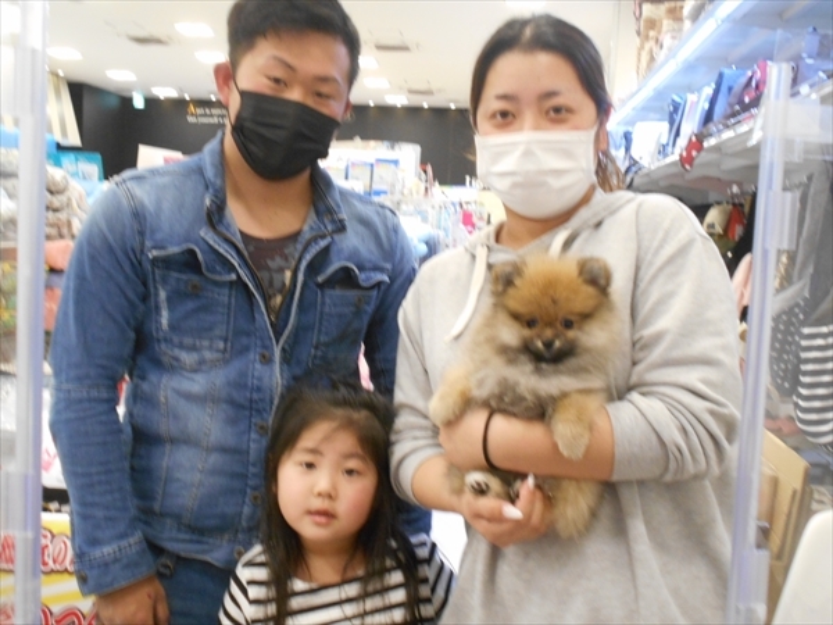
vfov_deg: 36.8
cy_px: 312
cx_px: 416
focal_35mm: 39
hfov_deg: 47.9
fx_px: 938
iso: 400
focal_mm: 6.7
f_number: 3.9
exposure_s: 1/25
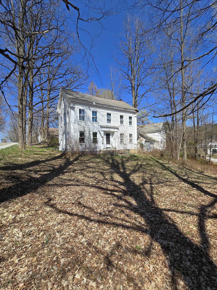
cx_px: 110
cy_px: 145
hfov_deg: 85.7
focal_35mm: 14
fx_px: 117
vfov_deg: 102.1
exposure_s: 1/1799
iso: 50
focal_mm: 2.2
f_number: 2.2
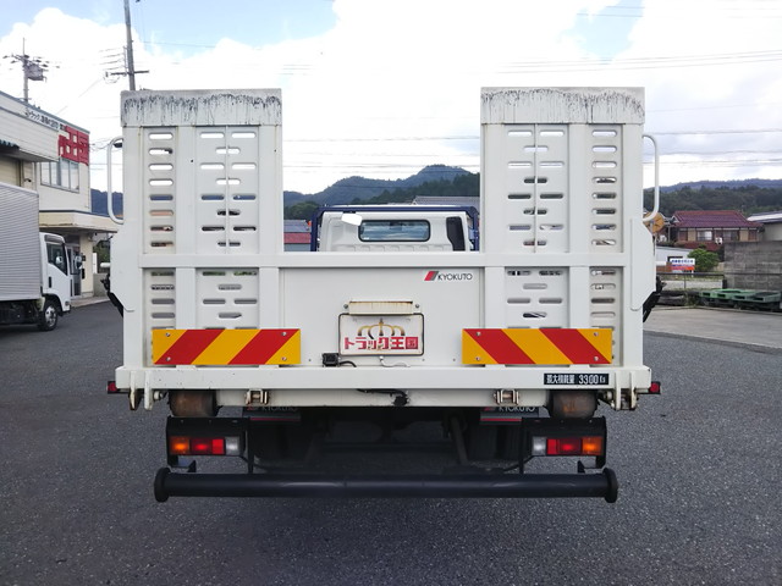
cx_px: 391
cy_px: 293
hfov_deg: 60.0
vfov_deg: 46.8
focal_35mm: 30
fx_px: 678
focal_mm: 4
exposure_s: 1/349
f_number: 2.2
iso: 20
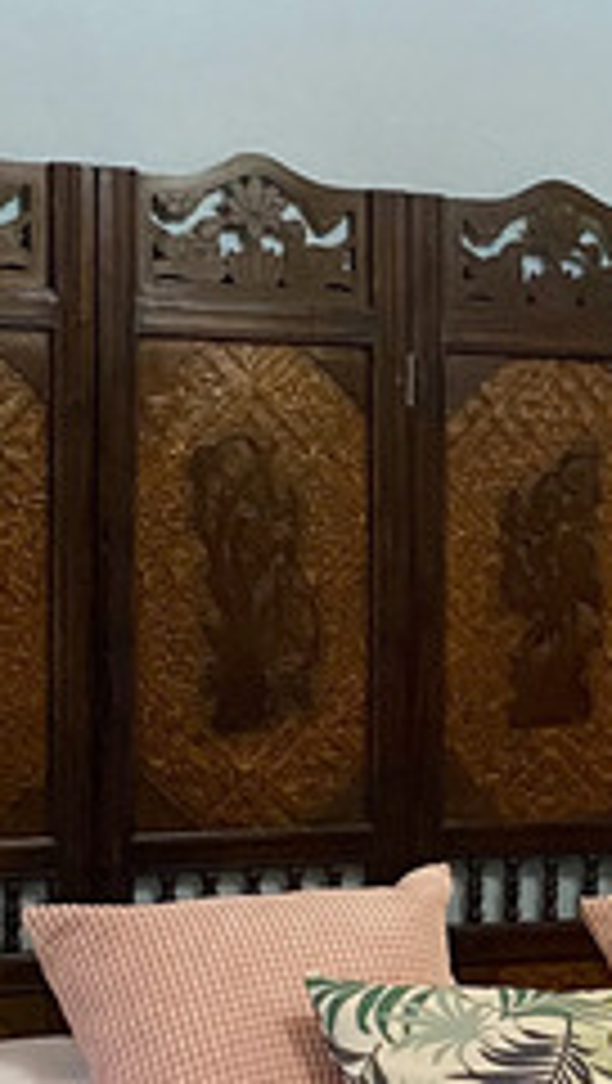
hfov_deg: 12.7
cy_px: 657
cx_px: 662
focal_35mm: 94
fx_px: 2705
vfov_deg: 22.6
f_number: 1.8
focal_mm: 4.25
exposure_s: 1/50
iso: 400
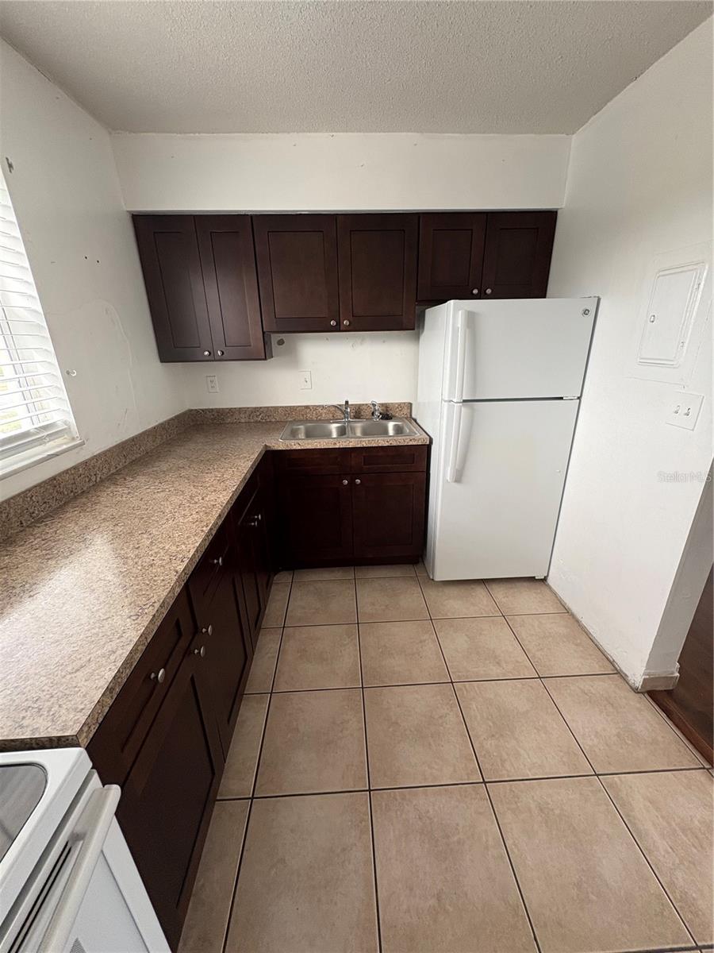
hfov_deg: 85.7
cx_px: 357
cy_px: 476
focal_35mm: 14
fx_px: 385
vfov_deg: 102.1
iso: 200
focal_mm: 2.22
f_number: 2.2
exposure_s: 1/84
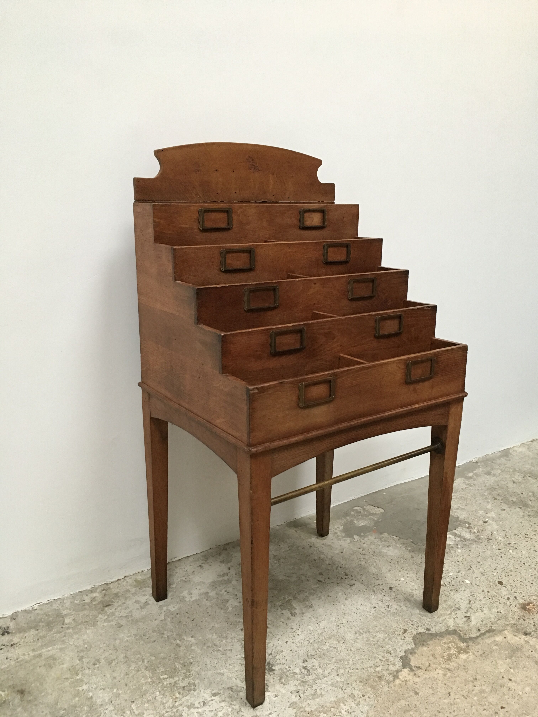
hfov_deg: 48.2
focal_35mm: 29
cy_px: 358
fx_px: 601
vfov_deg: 61.7
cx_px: 269
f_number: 2.2
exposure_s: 1/20
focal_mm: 4.15
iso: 200
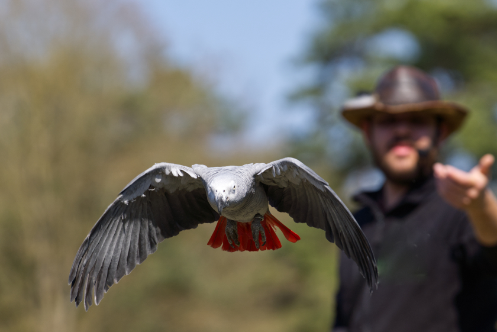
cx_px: 248
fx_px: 4144
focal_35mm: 300
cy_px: 166
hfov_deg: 6.9
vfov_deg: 4.6
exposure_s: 1/1600
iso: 200
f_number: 5
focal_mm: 200
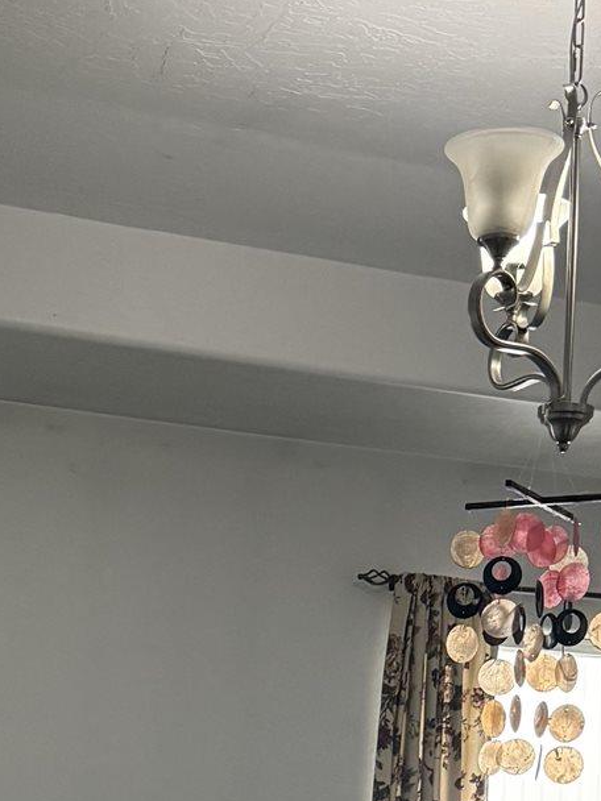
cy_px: 922
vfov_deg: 20.4
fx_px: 2107
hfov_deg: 16.1
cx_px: 78
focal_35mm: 91
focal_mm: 6.76
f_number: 1.78
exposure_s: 1/120
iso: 400
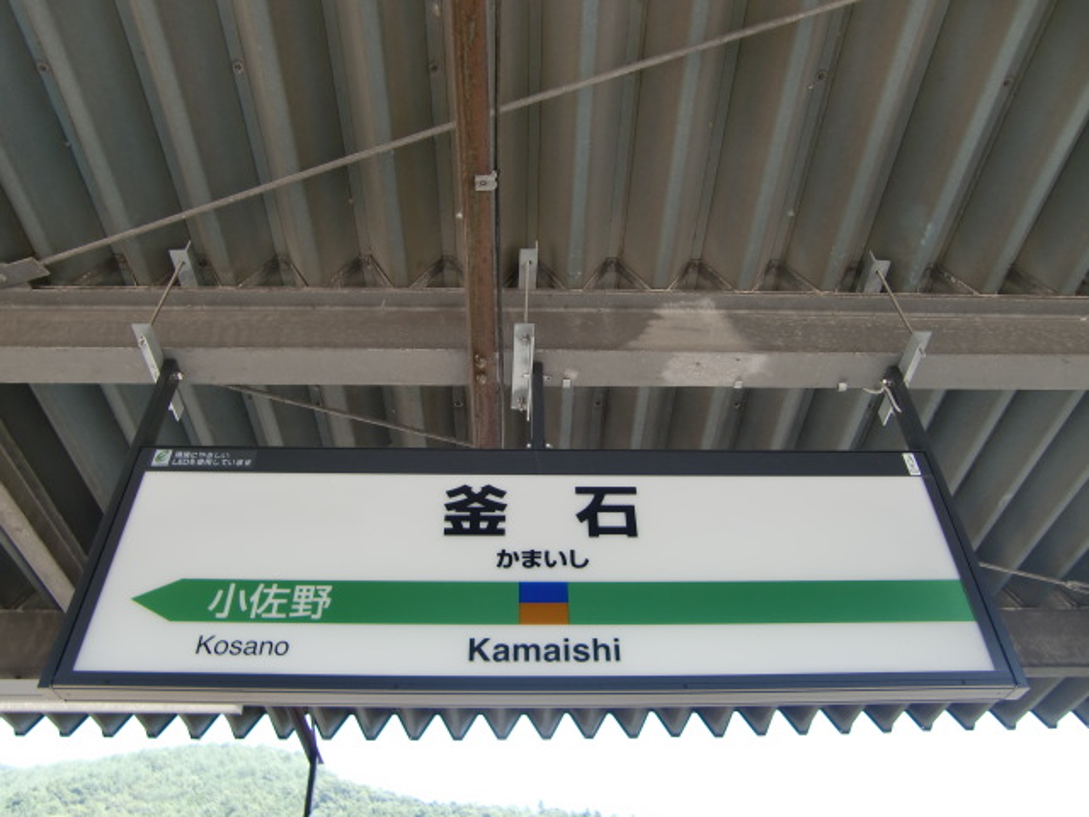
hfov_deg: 63.4
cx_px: 544
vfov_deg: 49.7
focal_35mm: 28
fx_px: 881
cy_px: 408
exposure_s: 1/125
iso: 64
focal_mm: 4.9
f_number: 2.6
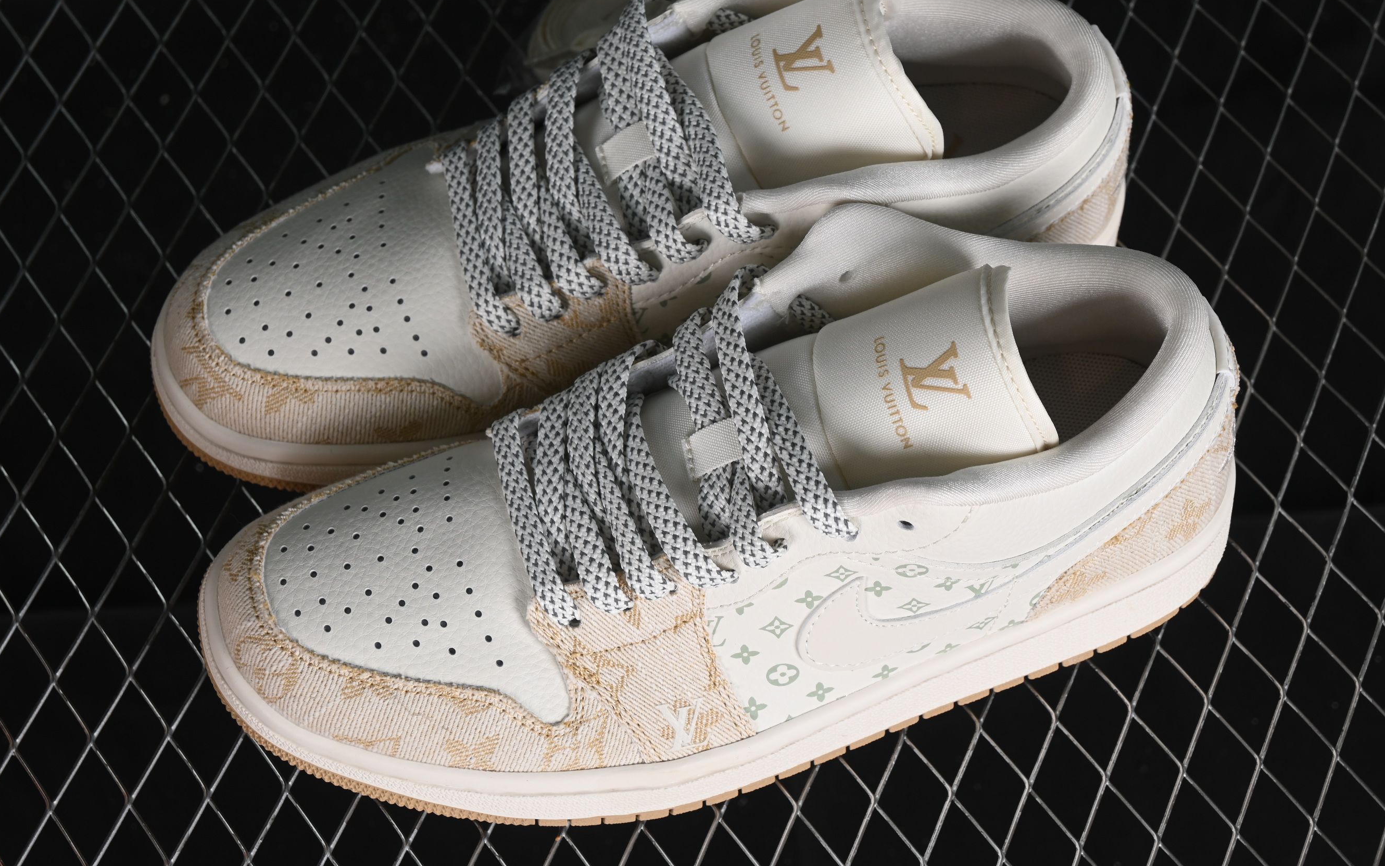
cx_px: 697
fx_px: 3020
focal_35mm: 80
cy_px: 384
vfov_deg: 16.3
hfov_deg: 25.8
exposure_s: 1/80
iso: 160
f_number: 7.1
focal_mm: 50
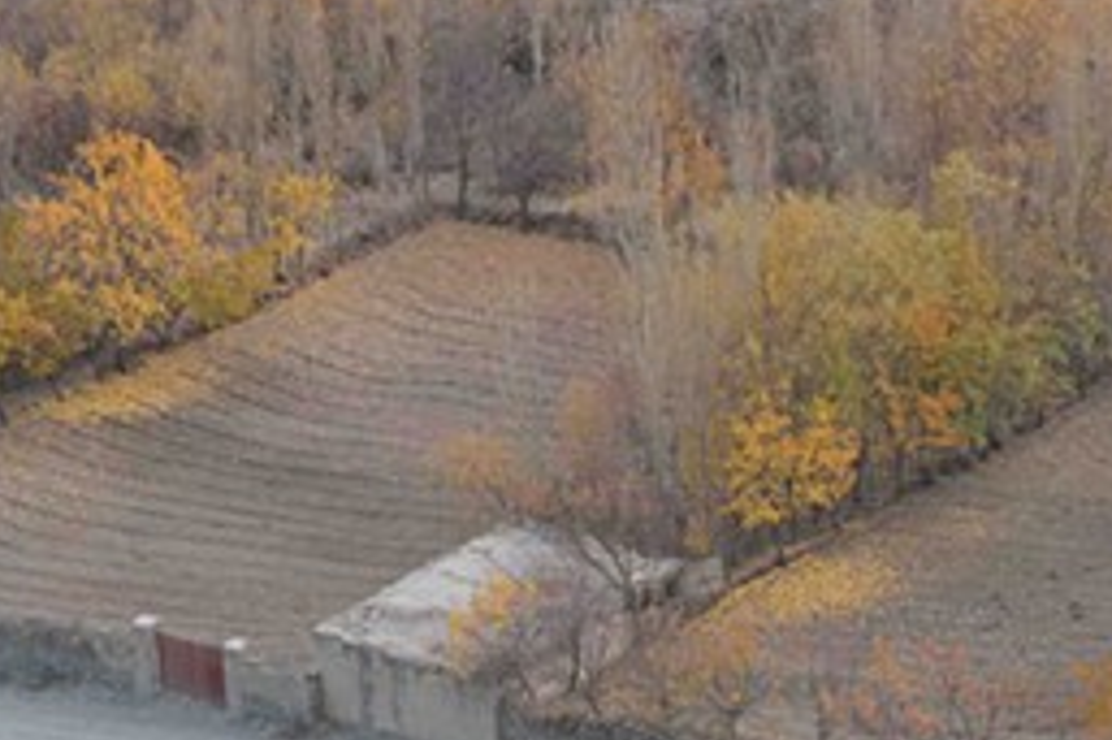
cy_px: -104
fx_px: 5371
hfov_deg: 11.8
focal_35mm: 174
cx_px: 710
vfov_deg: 7.8
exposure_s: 1/160
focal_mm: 70
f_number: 8
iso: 1000
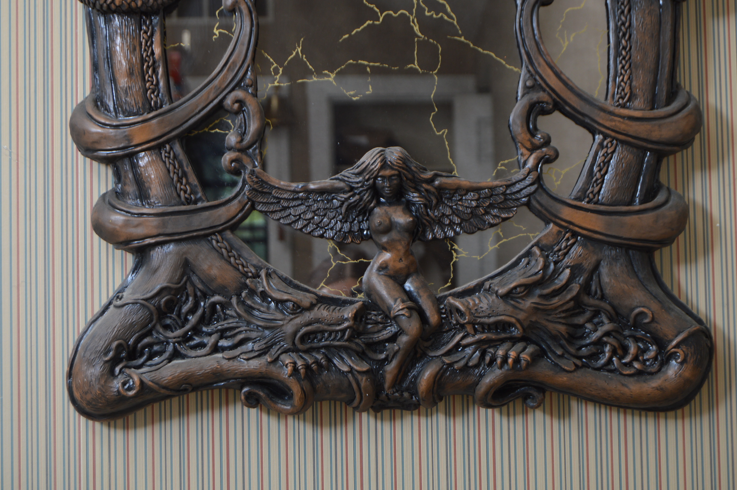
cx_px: 368
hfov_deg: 27.0
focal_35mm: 75
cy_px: 245
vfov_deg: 18.1
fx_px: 1534
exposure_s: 1/160
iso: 200
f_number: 5.6
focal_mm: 50
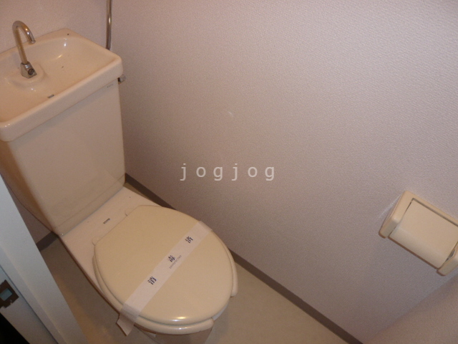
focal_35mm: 28
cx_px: 229
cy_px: 172
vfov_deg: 49.7
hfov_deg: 63.4
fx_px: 370
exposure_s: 1/30
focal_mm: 4.6
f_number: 2.8
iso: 100
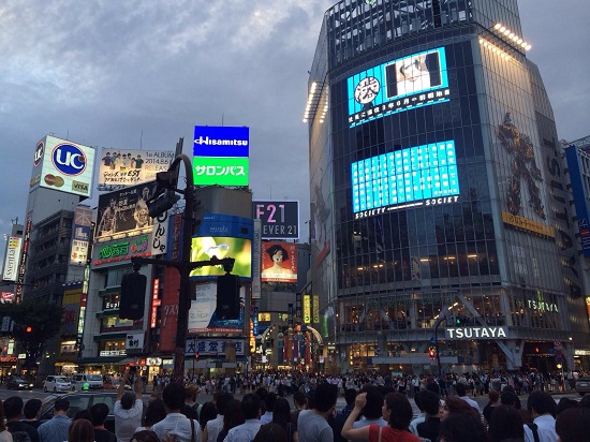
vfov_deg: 46.8
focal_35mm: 30
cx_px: 295
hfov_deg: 60.0
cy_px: 221
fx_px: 511
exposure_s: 1/120
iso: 50
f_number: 2.2
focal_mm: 4.12
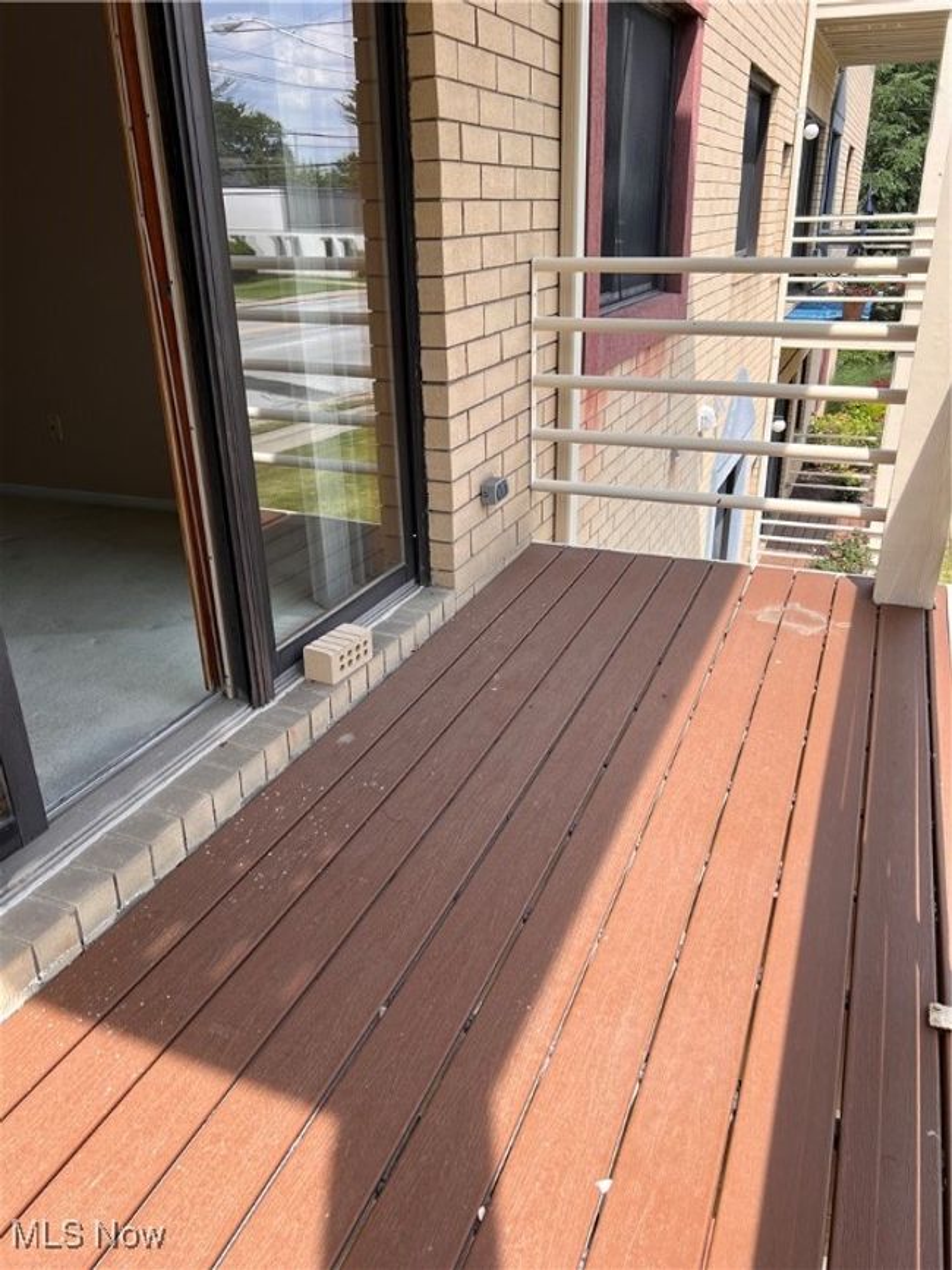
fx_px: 954
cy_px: 635
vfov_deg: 67.3
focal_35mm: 26
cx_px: 476
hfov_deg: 53.1
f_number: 1.5
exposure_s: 1/1266
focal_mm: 5.7
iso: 50
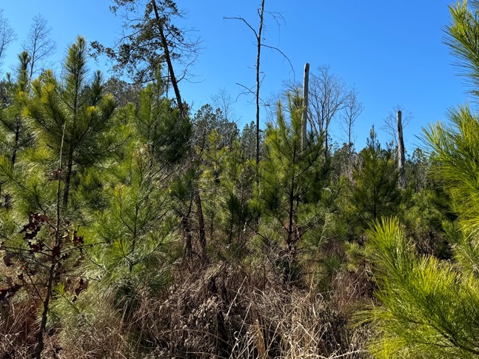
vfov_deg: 37.1
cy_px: 107
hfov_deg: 48.6
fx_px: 526
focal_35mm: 38
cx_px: 295
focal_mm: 6.86
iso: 80
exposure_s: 1/3802
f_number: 1.78
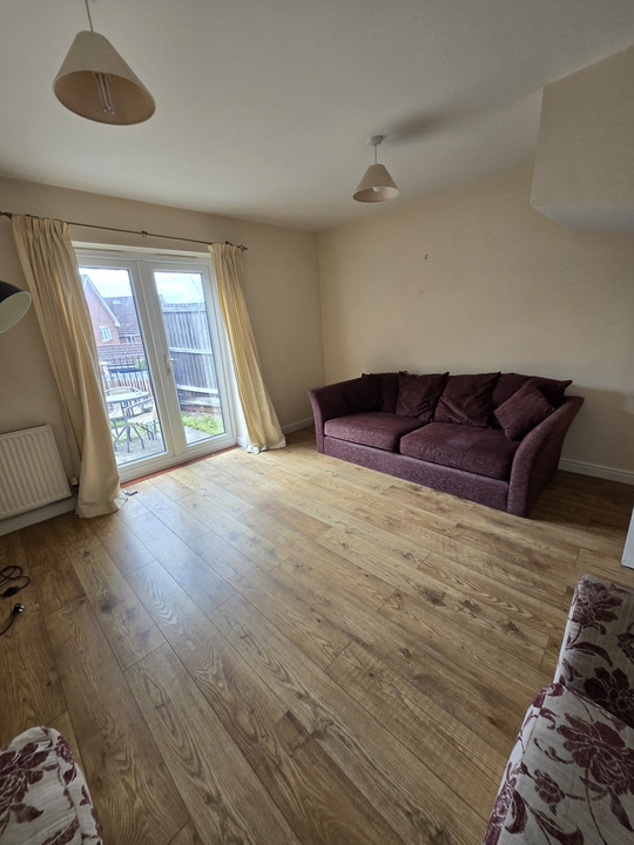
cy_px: 422
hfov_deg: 89.9
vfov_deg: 106.2
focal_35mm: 13
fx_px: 317
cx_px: 317
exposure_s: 1/50
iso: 50
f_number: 2.2
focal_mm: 1.7
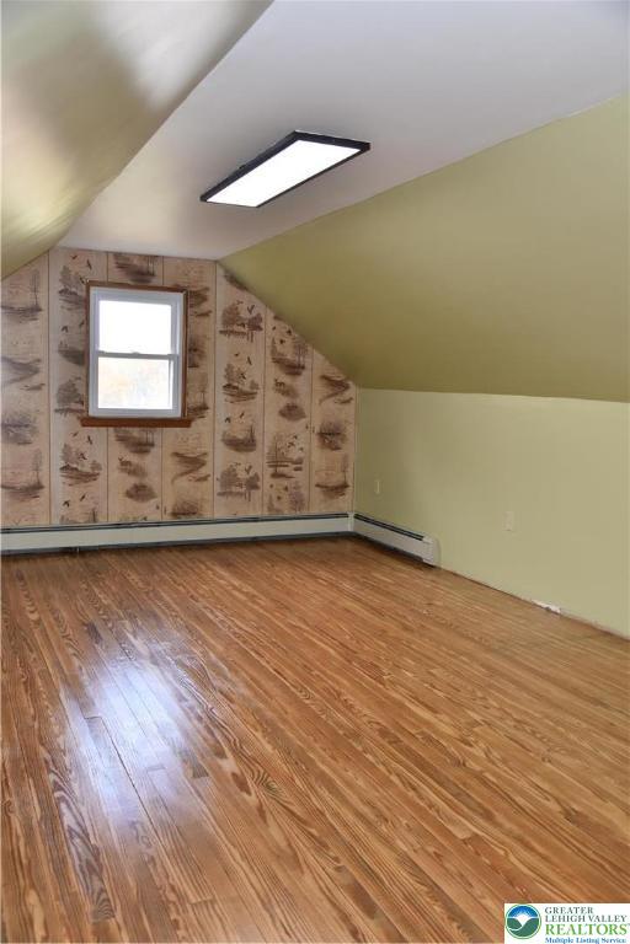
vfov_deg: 60.3
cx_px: 315
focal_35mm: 31
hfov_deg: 42.3
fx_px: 814
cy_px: 472
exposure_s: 1/125
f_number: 5.6
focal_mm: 31
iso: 800
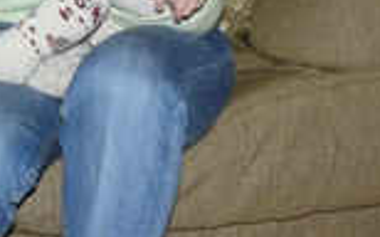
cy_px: -170
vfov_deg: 11.1
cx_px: 39
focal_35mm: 111
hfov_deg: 18.5
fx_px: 1149
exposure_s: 1/30
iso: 100
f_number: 3.6
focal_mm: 6
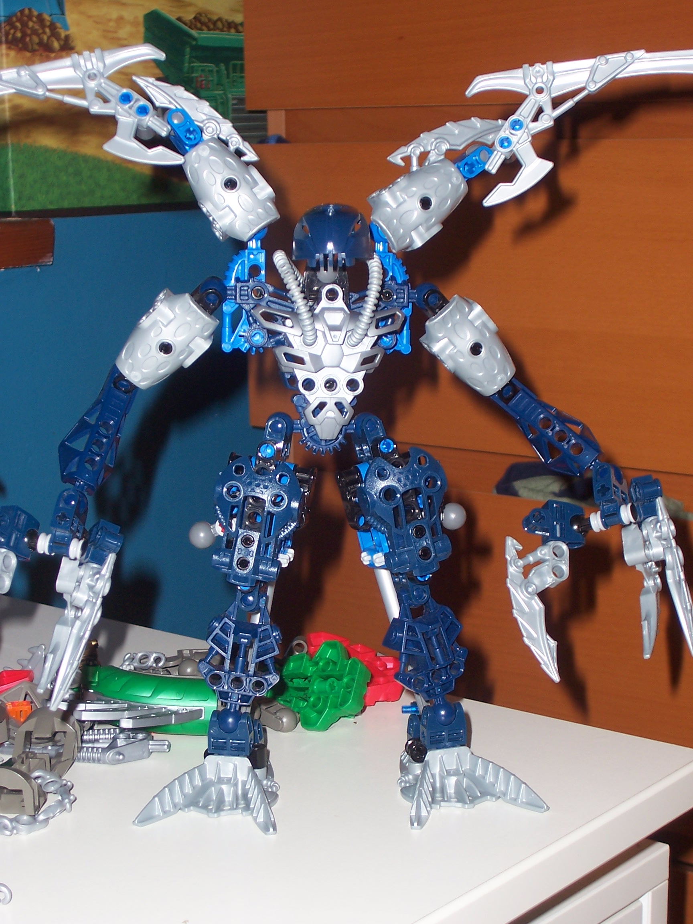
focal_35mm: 66
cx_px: 346
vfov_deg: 29.4
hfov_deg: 22.3
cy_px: 462
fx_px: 1762
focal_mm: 10.8
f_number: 4
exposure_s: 1/90
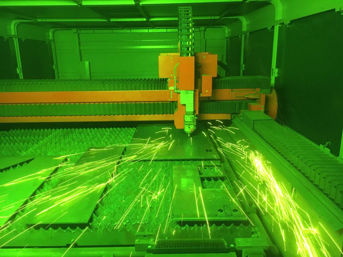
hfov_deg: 61.7
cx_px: 172
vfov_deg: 48.2
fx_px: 287
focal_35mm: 29
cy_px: 128
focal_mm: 4.15
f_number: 2.2
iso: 400
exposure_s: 1/17
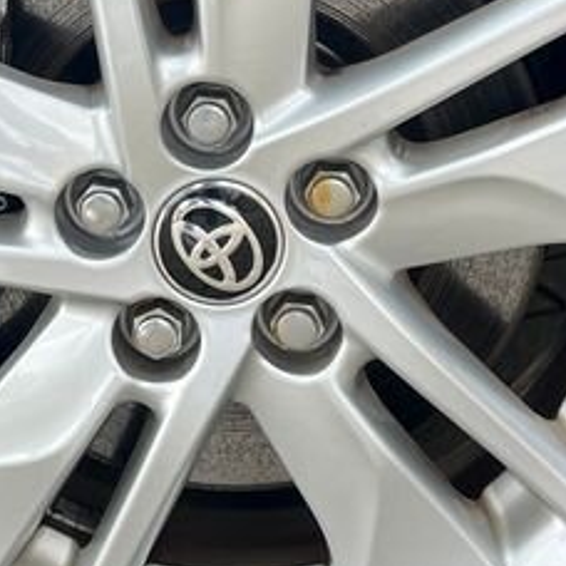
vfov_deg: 16.8
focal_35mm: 103
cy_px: 124
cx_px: 132
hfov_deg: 16.8
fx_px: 1905
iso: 40
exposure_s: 1/251
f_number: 1.6
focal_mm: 5.1
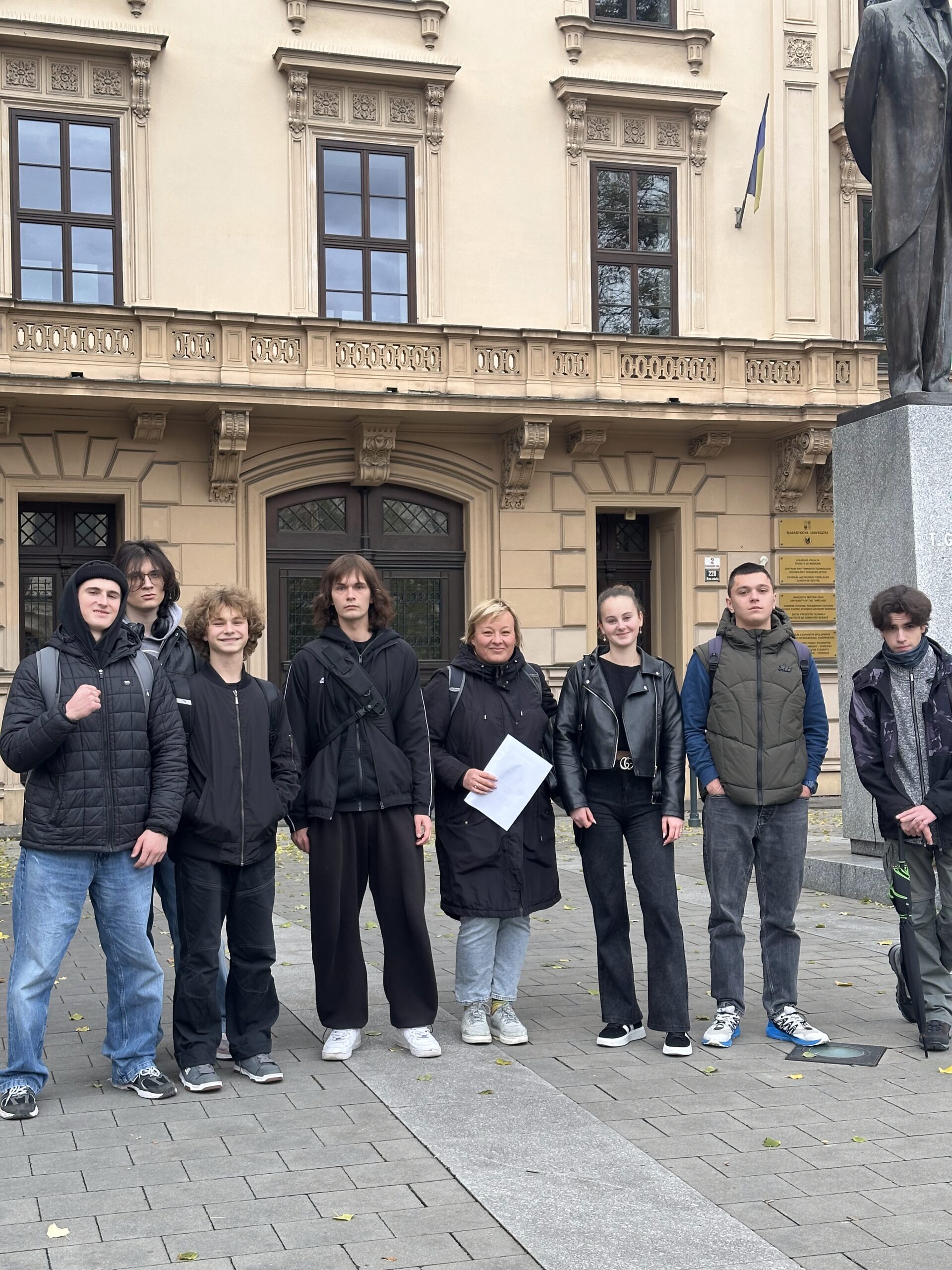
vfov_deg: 39.7
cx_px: 476
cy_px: 635
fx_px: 1760
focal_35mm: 48
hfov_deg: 30.3
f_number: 1.78
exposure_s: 1/373
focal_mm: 6.86
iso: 64
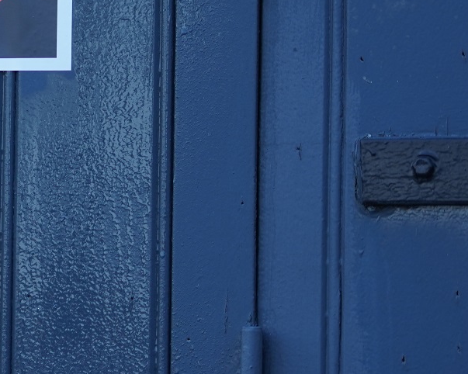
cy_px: 55
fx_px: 3683
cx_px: -182
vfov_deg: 5.8
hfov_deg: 7.2
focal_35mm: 266
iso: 200
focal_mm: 89
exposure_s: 1/160
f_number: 4
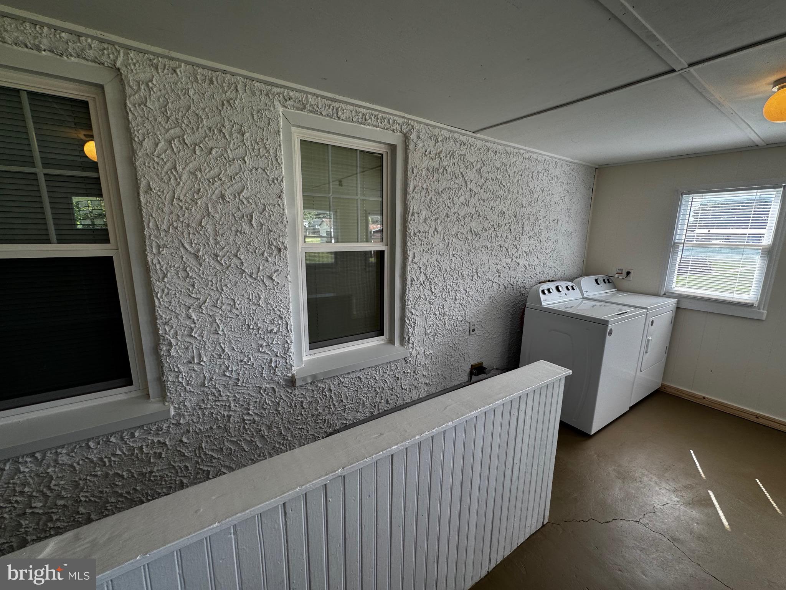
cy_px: 295
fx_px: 318
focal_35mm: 14
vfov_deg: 85.7
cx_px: 393
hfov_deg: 102.1
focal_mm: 2.22
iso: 40
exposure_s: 1/148
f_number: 2.2
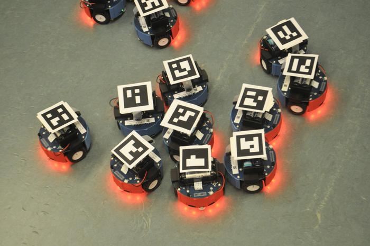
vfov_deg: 20.6
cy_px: 123
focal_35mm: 66
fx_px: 678
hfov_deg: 30.5
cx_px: 185
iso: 800
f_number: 5.3
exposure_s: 1/50
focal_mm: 44
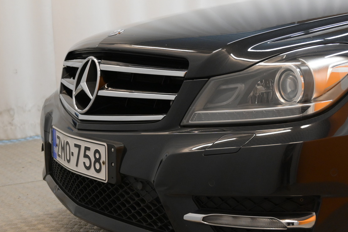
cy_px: 133
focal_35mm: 64
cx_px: 204
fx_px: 616
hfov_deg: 31.5
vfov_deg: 21.3
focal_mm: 29
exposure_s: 1/250
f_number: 4
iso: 1600
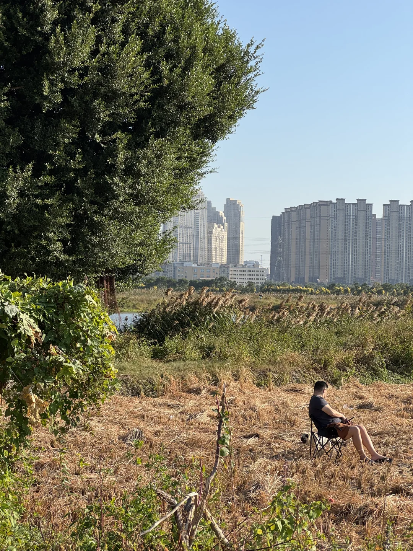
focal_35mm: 77
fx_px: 1225
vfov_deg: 25.3
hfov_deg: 19.1
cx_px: 206
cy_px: 276
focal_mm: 9
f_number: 2.8
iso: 25
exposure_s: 1/732
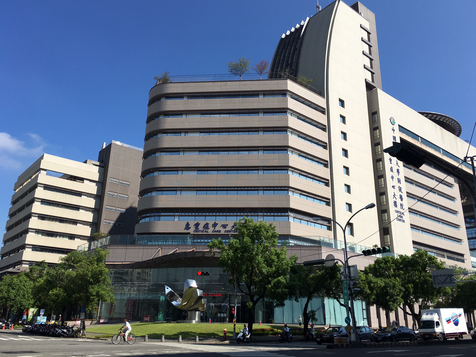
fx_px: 413
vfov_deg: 46.8
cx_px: 239
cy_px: 174
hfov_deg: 60.0
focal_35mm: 30
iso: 25
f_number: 2.2
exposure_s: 1/2137
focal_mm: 4.15
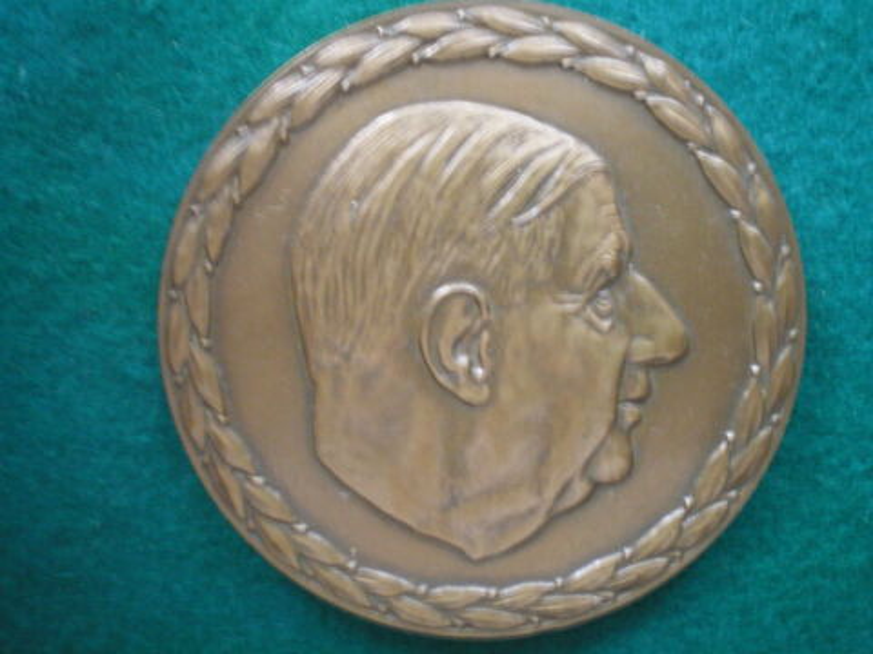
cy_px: 327
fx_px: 958
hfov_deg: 49.0
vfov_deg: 37.7
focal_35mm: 38
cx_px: 436
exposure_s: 1/4
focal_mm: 6.3
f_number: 3.1
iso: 400
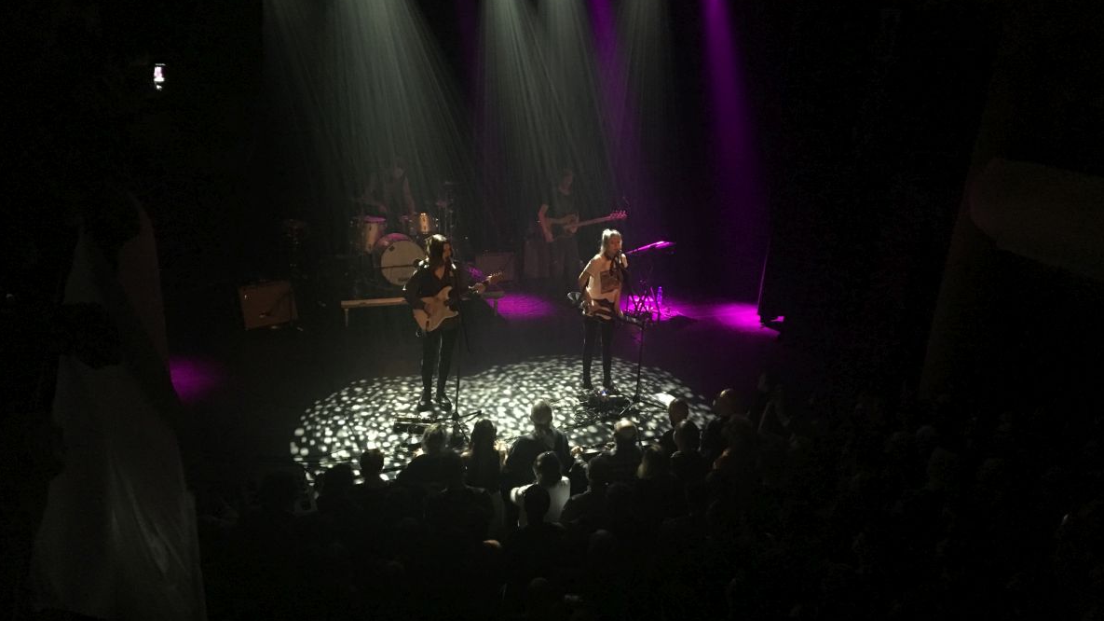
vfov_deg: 36.6
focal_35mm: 32
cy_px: 363
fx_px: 937
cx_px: 550
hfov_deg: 61.0
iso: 200
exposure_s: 1/25
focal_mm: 4.15
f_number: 2.2
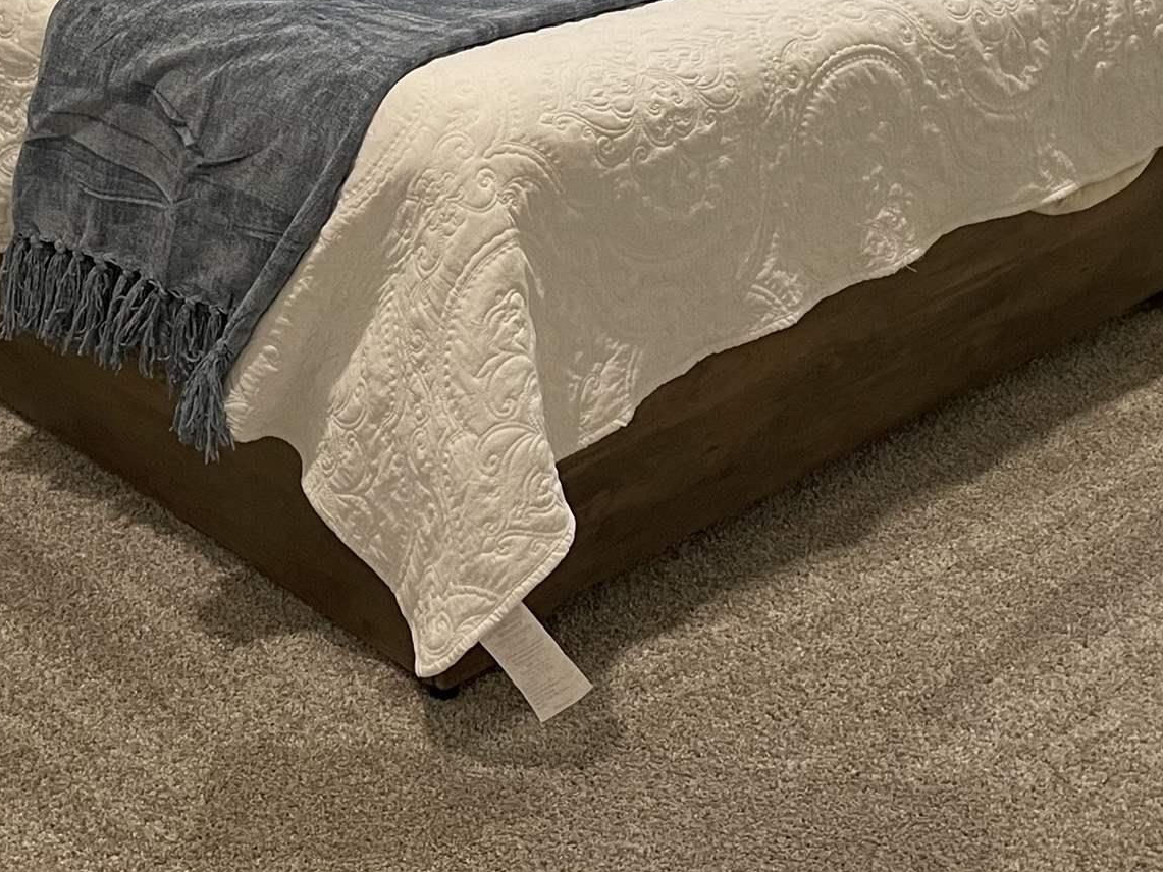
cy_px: -274
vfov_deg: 19.3
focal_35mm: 70
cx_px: 446
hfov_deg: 27.7
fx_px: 2352
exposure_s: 1/60
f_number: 1.6
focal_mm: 4.2
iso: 125
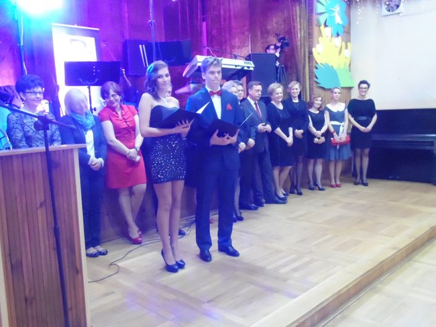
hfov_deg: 56.8
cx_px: 218
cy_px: 164
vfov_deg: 44.1
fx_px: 403
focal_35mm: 32
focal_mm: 5.3
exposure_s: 1/10
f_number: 3.4
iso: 1600
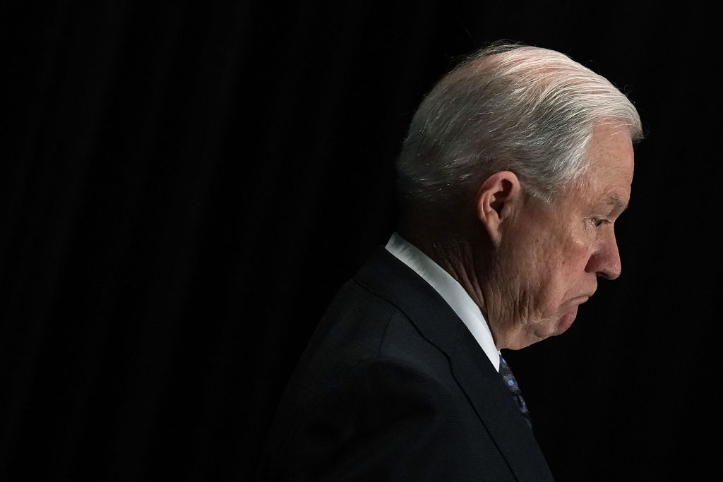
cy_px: 241
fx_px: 8034
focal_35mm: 400
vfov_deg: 3.4
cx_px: 362
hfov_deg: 5.2
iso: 6400
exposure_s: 1/320
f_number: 5.6
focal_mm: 400
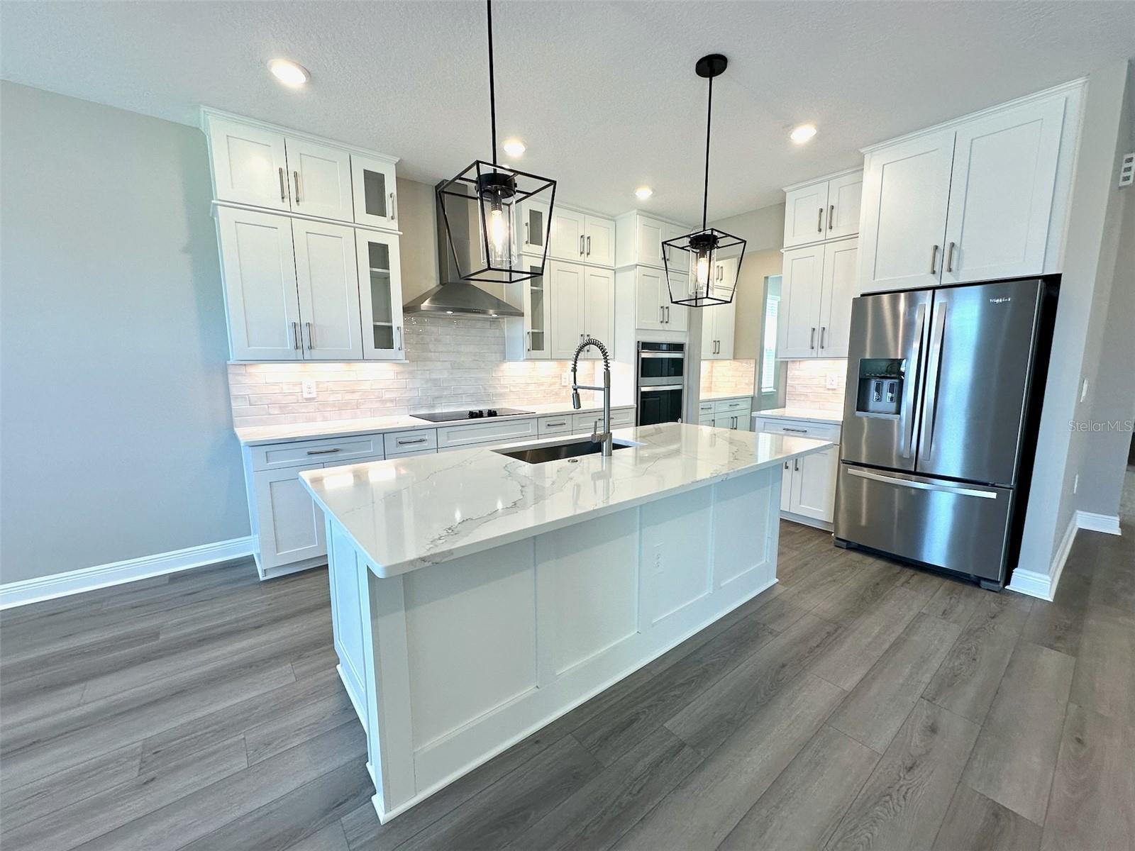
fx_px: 459
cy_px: 426
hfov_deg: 102.1
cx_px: 568
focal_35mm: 14
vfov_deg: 85.7
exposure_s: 1/120
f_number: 2.2
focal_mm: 2.22
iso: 80
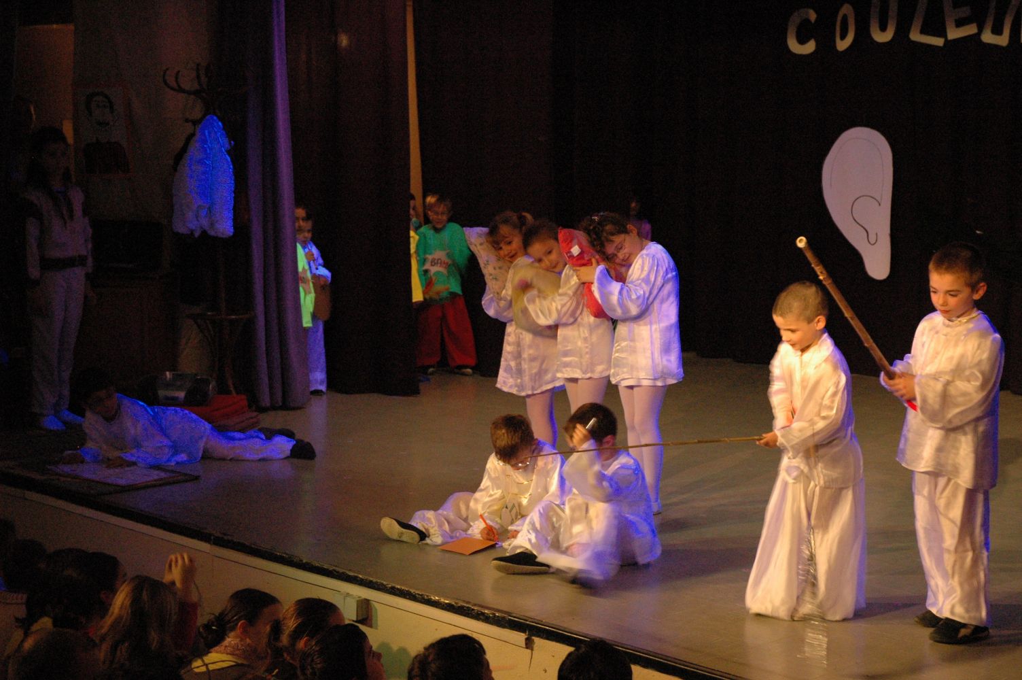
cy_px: 340
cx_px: 511
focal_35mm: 66
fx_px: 1872
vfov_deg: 20.6
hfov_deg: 30.5
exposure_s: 1/6
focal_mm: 44
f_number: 4.5
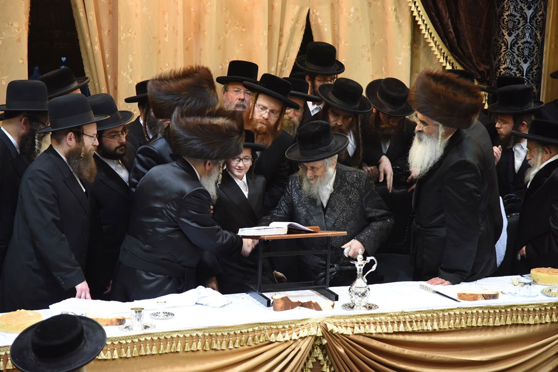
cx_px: 279
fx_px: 1860
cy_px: 186
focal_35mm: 120
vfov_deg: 11.4
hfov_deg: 17.1
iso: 2500
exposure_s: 1/100
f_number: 4.5
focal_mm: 120
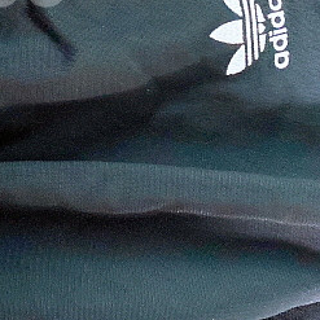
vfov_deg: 20.2
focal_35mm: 82
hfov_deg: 20.8
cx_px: 40
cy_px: -30
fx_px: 858
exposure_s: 1/60
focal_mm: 4.25
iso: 1600
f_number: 1.8
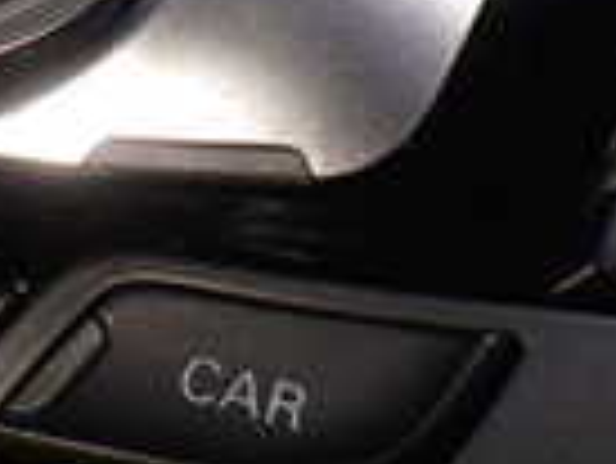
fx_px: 2333
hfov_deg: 14.8
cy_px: -27
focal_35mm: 131
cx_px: 22
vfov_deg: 11.2
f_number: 2.3
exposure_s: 1/125
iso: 320
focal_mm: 5.4
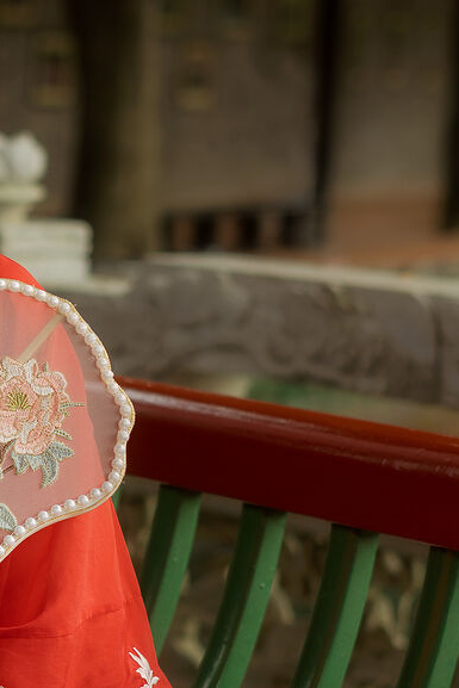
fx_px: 2981
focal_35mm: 156
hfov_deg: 8.6
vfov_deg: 13.1
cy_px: 489
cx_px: -182
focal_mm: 50
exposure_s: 1/125
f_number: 2.8
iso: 100
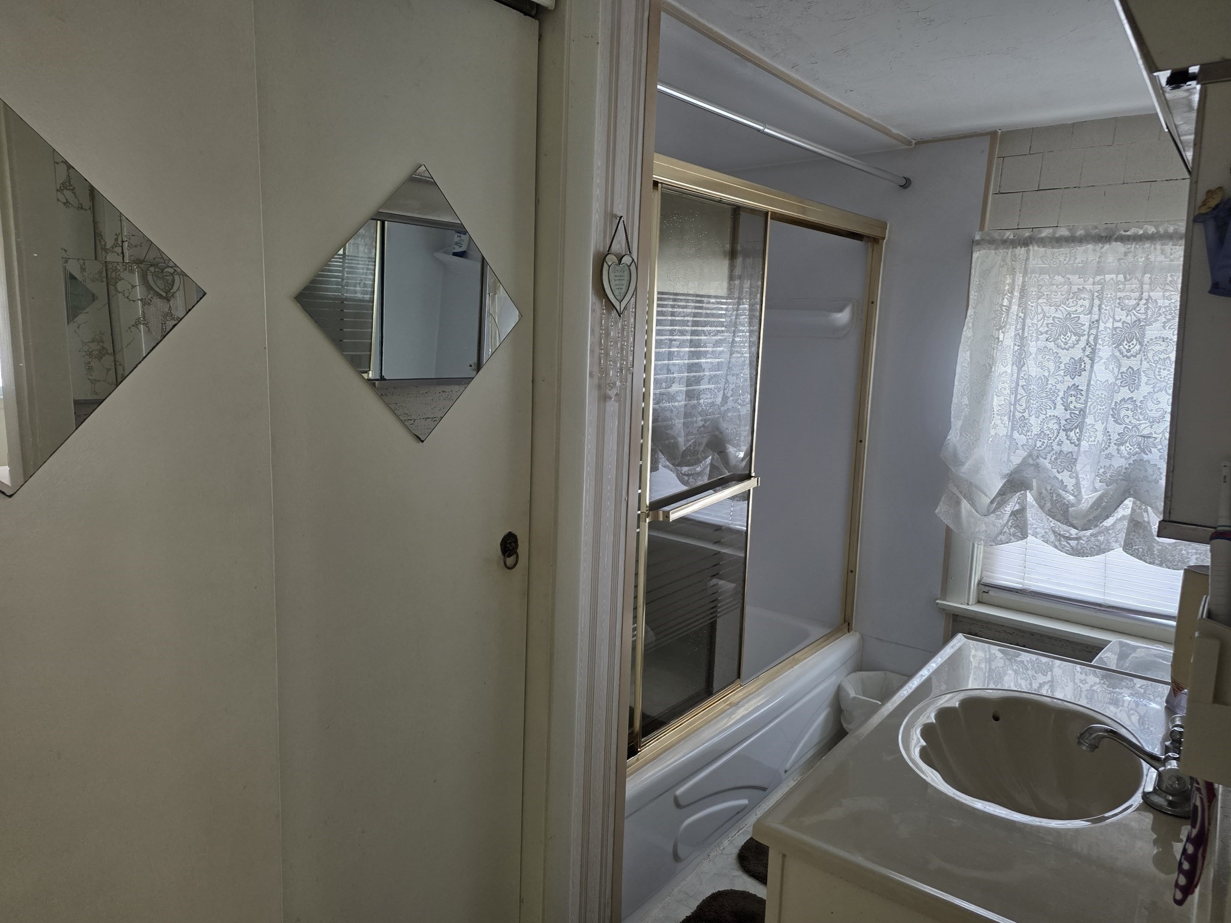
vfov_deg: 58.9
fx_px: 818
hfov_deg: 73.9
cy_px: 462
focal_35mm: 23
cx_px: 616
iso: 160
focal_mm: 6.25
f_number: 1.7
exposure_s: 1/180
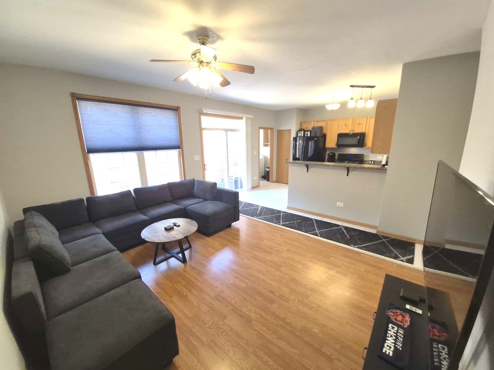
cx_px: 247
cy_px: 185
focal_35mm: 13
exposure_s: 1/60
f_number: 2.2
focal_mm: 1.74
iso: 125
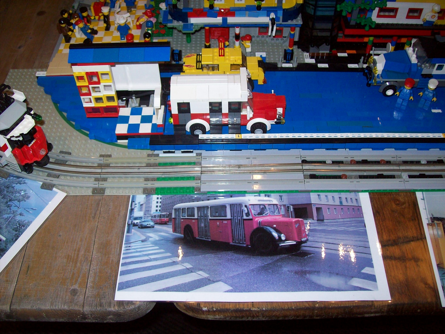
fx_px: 463
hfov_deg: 51.4
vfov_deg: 39.7
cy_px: 167
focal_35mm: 36
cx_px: 222
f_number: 2.7
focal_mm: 6
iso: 80
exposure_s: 1/64
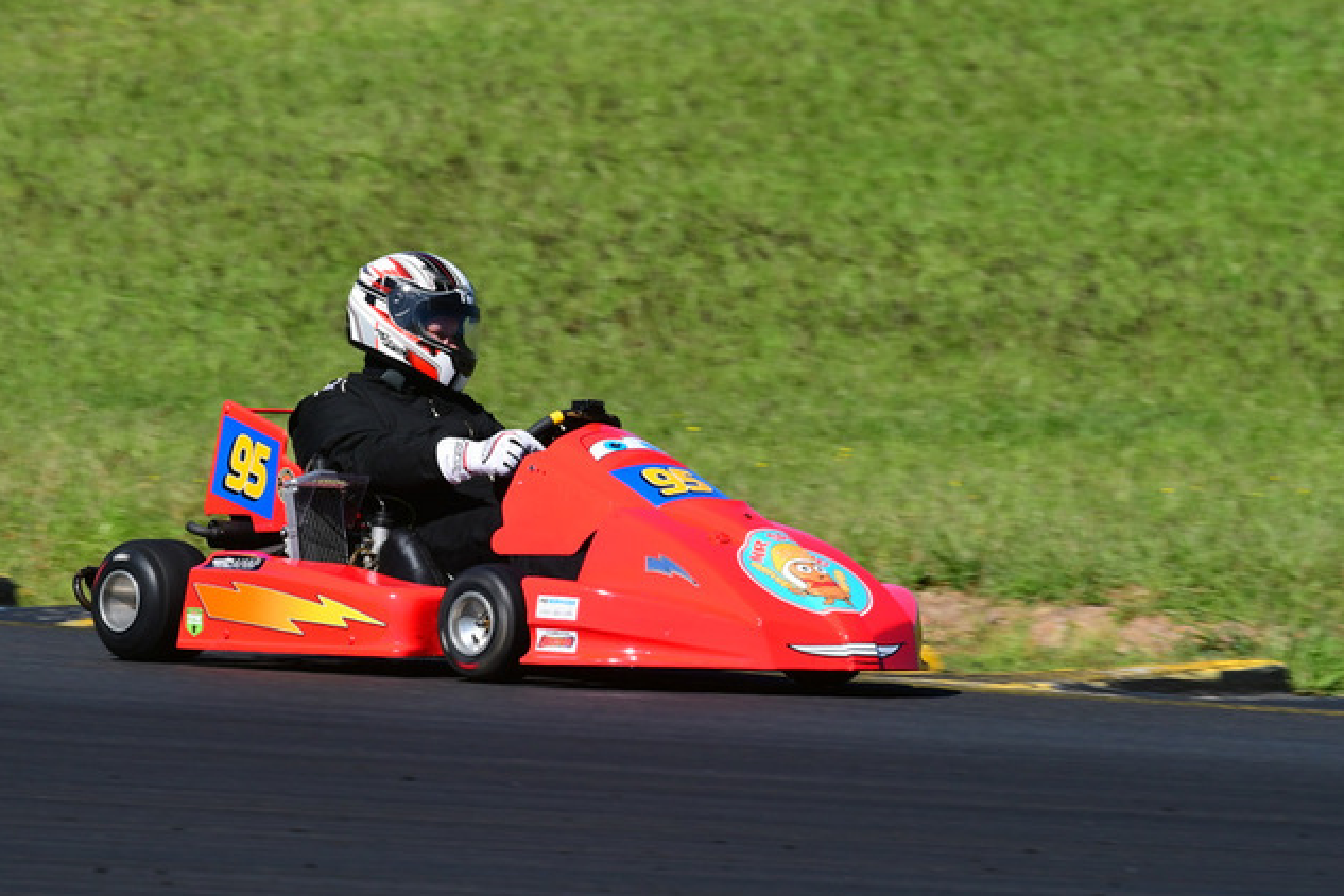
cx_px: 539
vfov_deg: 2.1
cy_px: 389
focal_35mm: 645
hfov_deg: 3.2
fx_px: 24078
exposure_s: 1/640
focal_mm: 340
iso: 400
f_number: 11
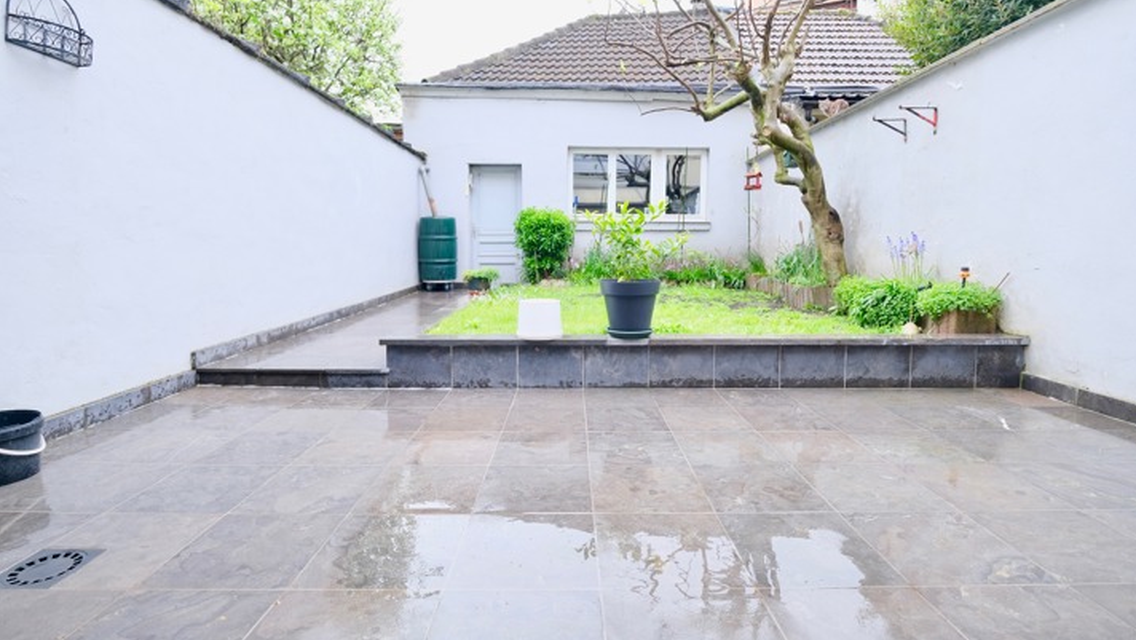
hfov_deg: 92.6
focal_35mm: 18
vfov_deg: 61.0
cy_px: 295
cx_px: 573
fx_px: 542
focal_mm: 11.5
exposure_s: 1/80
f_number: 4.5
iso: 320
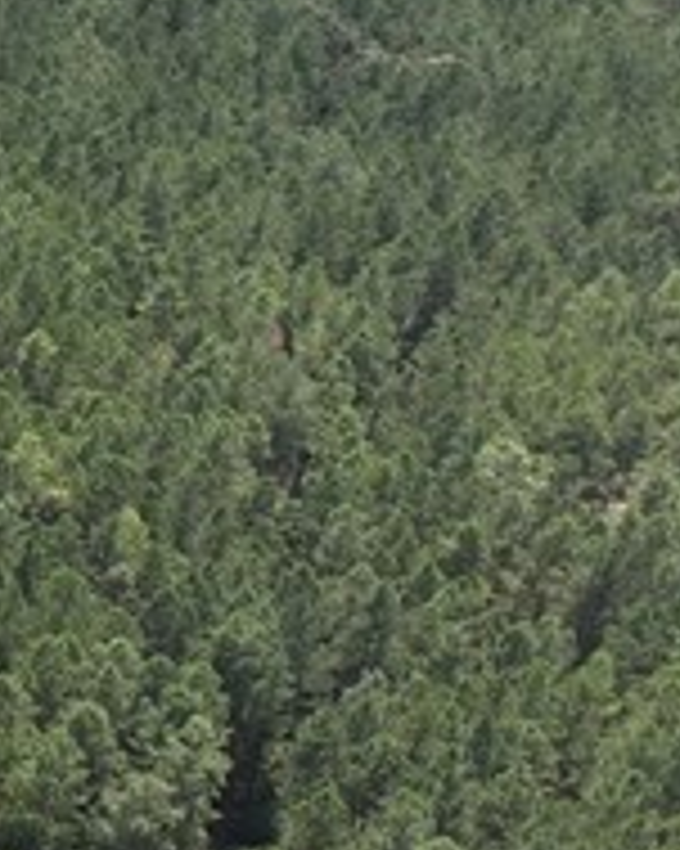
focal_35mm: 127
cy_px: 510
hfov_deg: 9.1
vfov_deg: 15.2
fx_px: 3197
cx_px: -1531
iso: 120
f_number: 2.8
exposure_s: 1/240
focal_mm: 12.29
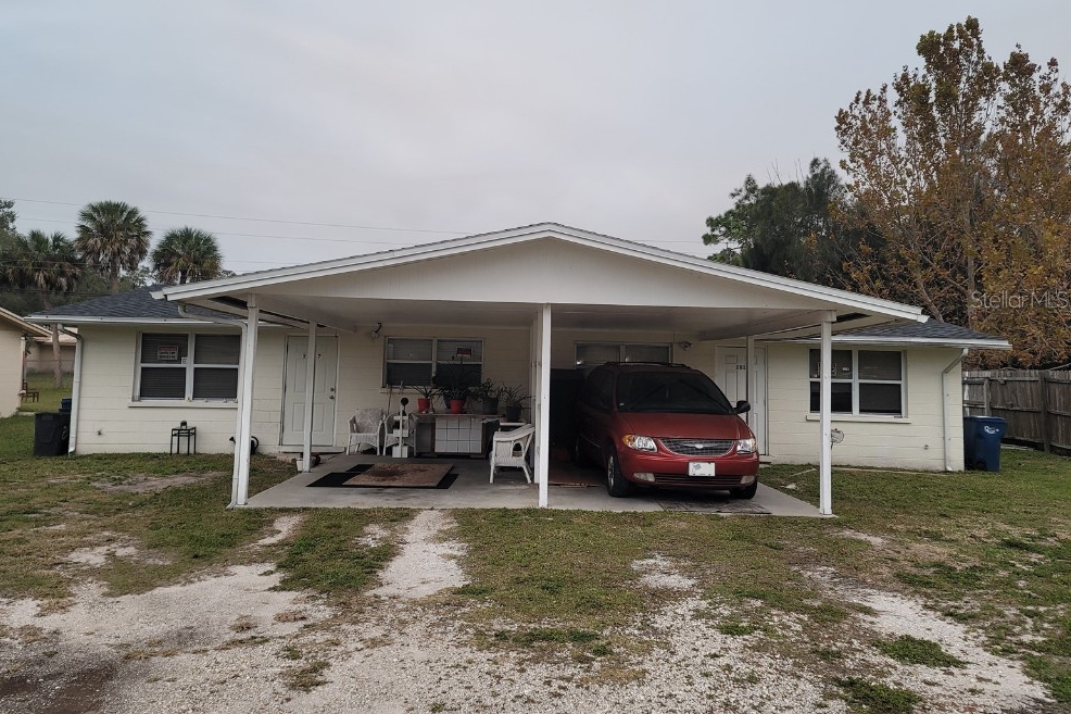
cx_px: 517
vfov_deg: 47.7
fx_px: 803
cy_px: 299
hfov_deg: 67.4
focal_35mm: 27
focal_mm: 7
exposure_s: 1/120
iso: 125
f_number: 1.8
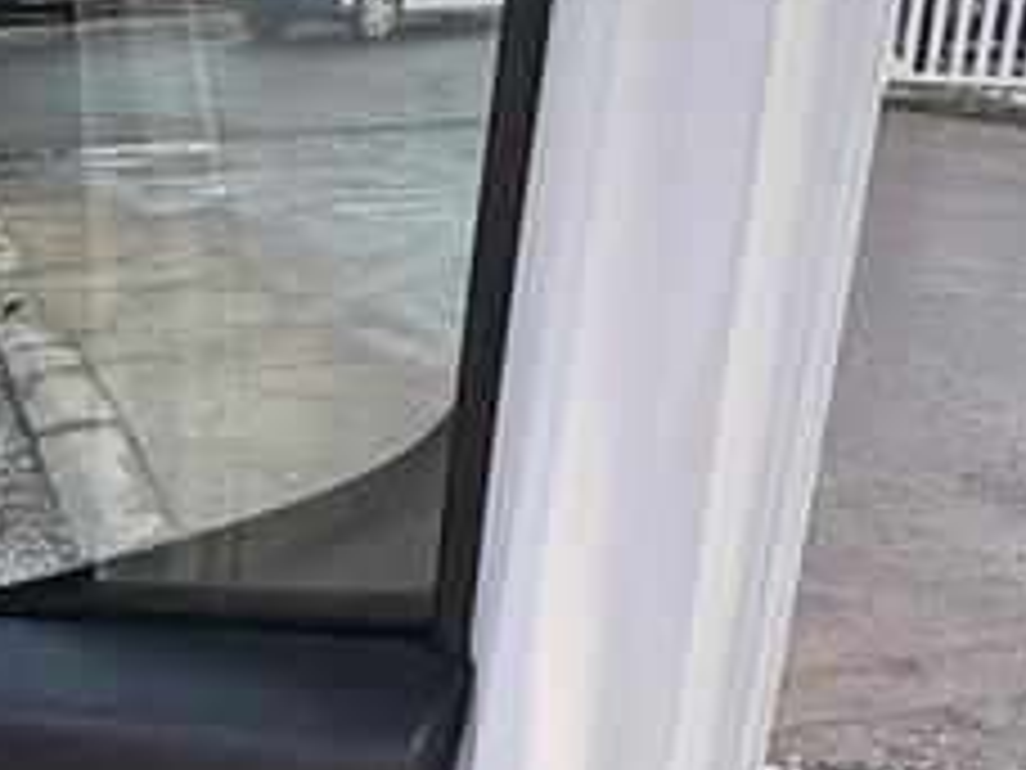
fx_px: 1630
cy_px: 545
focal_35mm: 55
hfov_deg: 33.8
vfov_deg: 26.3
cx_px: 189
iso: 100
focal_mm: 2.22
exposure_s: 1/99
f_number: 2.2
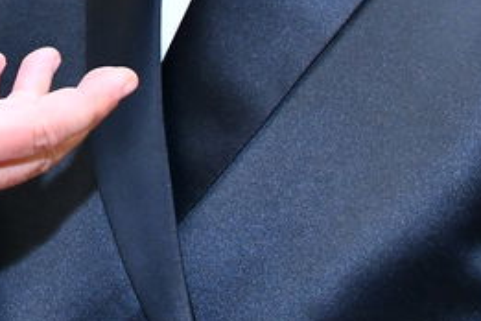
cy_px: -386
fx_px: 2512
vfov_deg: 7.0
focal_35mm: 188
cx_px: -7
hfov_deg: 10.8
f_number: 5.6
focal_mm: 35
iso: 1250
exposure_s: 1/200
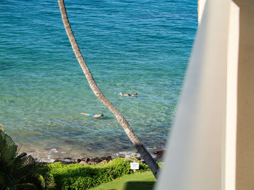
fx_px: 984
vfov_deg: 11.1
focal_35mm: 134
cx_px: 127
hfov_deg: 14.7
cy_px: 95
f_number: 8
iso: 400
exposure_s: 1/250
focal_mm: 67
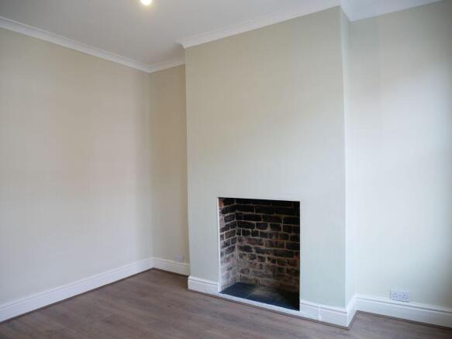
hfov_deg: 71.6
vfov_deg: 56.8
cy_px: 170
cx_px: 226
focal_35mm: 24
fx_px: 313
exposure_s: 1/60
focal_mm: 12
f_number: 3.5
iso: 400
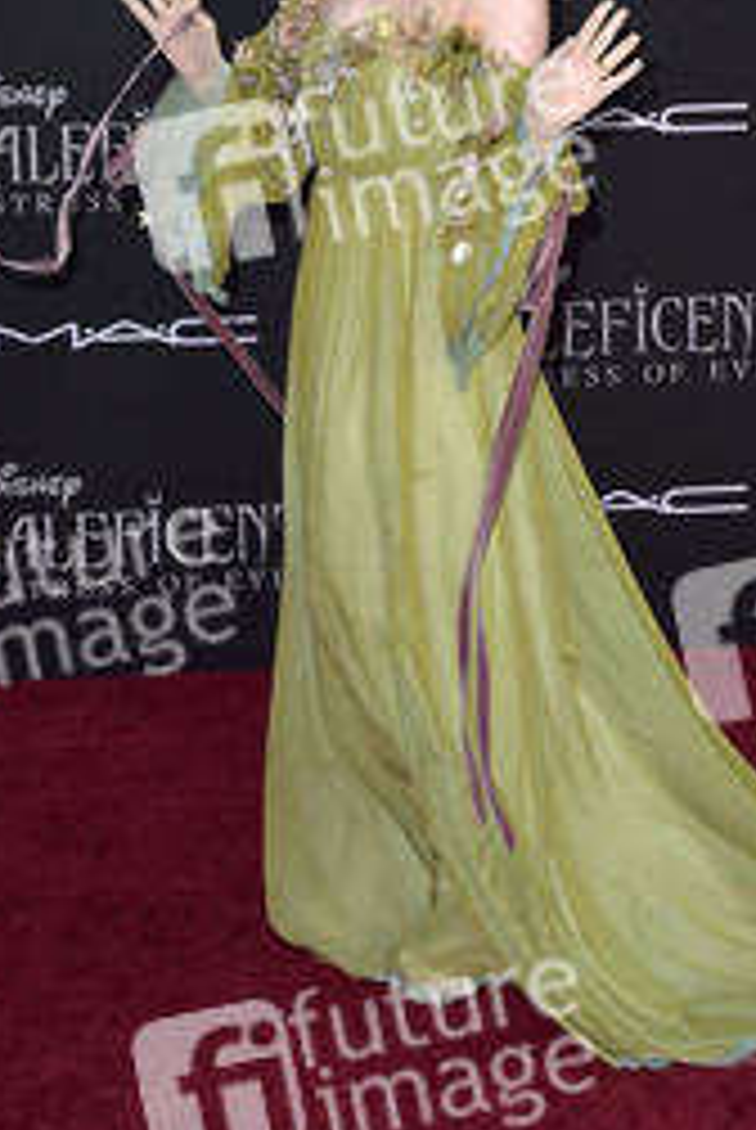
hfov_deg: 19.5
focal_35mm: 70
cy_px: 392
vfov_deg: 28.6
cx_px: 497
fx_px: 2199
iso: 400
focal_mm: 44
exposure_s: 1/250
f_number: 7.1
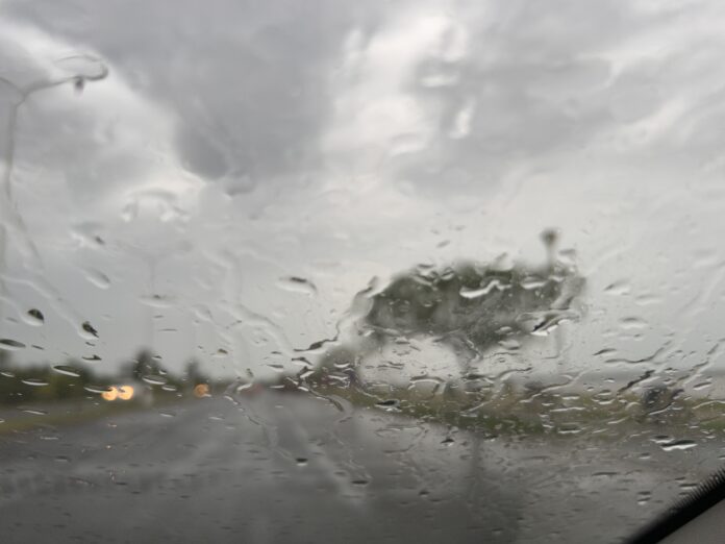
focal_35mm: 26
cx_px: 362
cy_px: 272
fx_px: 545
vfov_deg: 53.1
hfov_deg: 67.3
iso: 40
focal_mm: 5.7
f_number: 1.5
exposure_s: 1/184
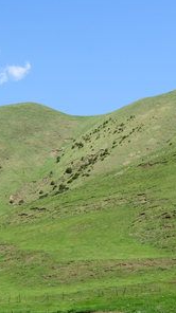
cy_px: 155
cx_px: 78
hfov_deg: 14.4
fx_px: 697
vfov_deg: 25.4
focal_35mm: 84
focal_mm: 35
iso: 100
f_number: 13
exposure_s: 1/125
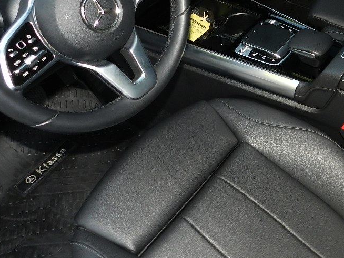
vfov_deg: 31.4
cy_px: 50
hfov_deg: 41.0
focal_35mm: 45
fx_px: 447
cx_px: 254
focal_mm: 4
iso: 200
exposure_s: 1/30
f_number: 3.4
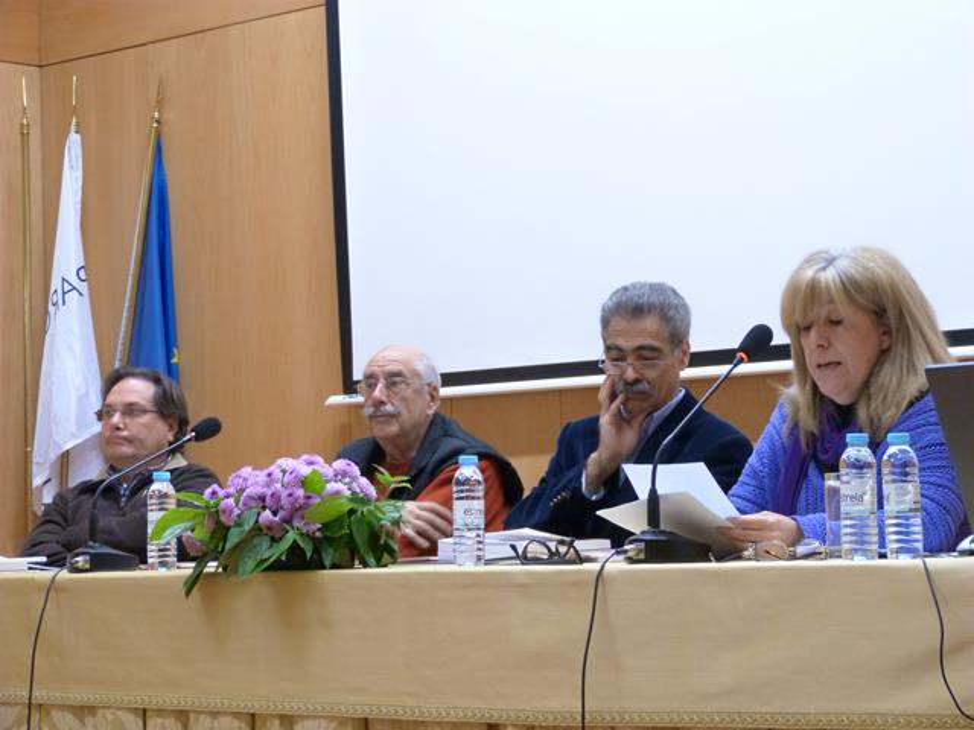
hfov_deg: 21.8
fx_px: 2532
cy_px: 365
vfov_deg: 16.4
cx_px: 487
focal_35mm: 90
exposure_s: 1/15
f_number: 3.4
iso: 400
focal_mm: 16.1
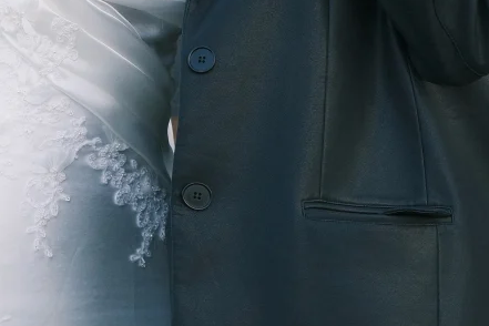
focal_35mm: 228
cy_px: -161
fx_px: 3097
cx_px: 12
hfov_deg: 9.0
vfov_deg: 6.0
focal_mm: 41.1
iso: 500
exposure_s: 1/300
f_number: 5.6
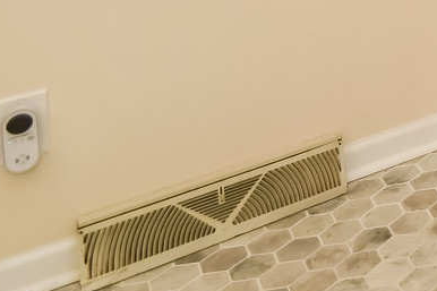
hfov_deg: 19.6
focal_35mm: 63
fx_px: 764
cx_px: 852
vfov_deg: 16.1
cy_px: -313
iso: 400
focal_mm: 10
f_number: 8
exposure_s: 1/1250
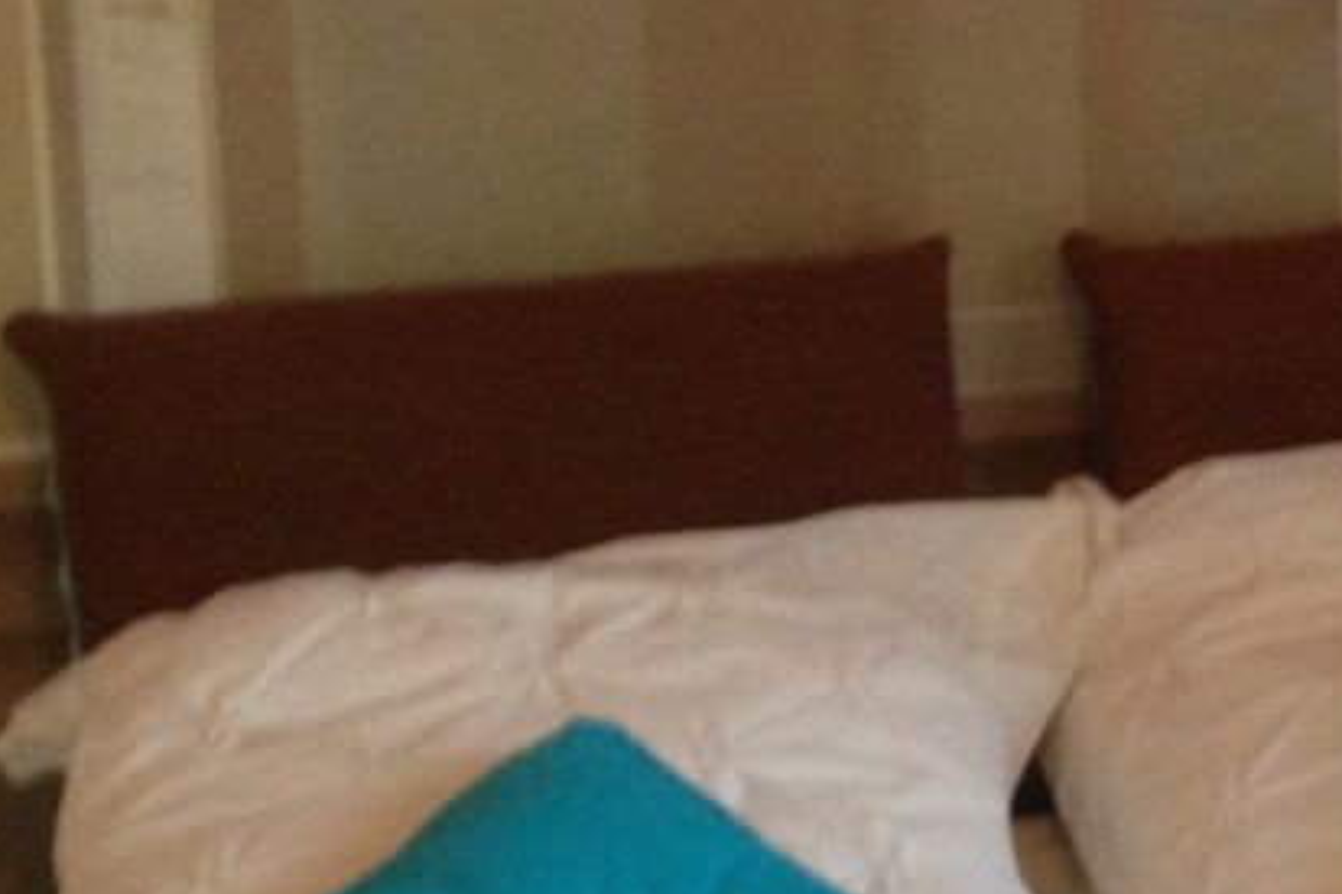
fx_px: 4956
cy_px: 358
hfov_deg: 14.6
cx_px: 1852
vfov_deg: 10.3
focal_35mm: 133
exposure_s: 1/20
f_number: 2.4
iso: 160
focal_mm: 4.12
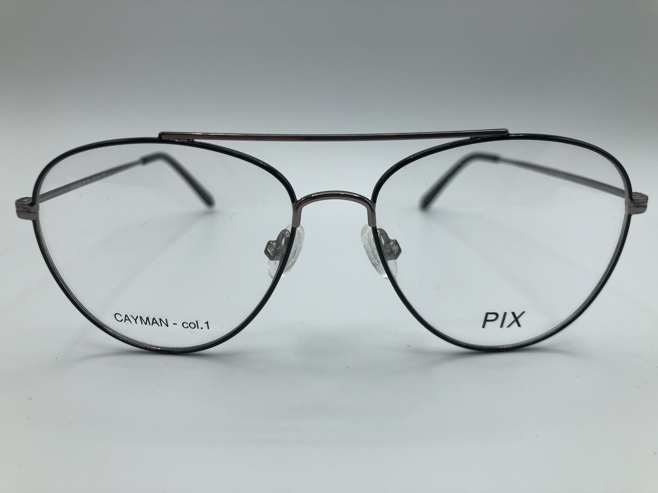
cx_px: 329
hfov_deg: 63.4
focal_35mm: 28
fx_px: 532
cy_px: 246
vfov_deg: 49.7
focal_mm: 4
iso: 32
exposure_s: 1/1021
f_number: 1.8
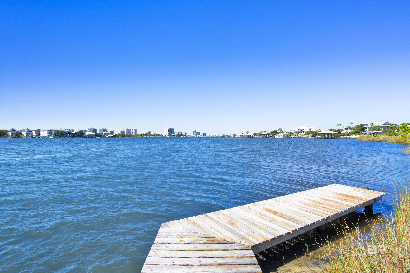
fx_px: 205
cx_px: 205
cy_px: 136
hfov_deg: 90.0
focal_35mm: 18
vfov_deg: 67.4
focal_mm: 18
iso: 200
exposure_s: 1/200
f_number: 11
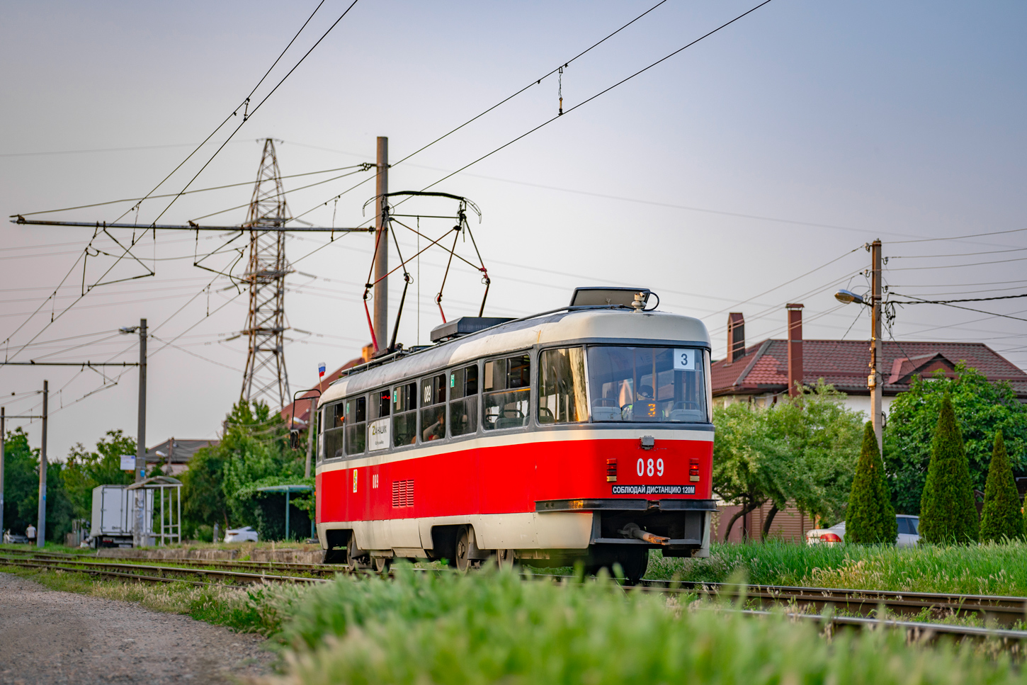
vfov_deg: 18.2
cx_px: 514
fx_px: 2140
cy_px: 342
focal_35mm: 75
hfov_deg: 27.0
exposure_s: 1/640
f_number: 2
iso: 100
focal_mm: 75
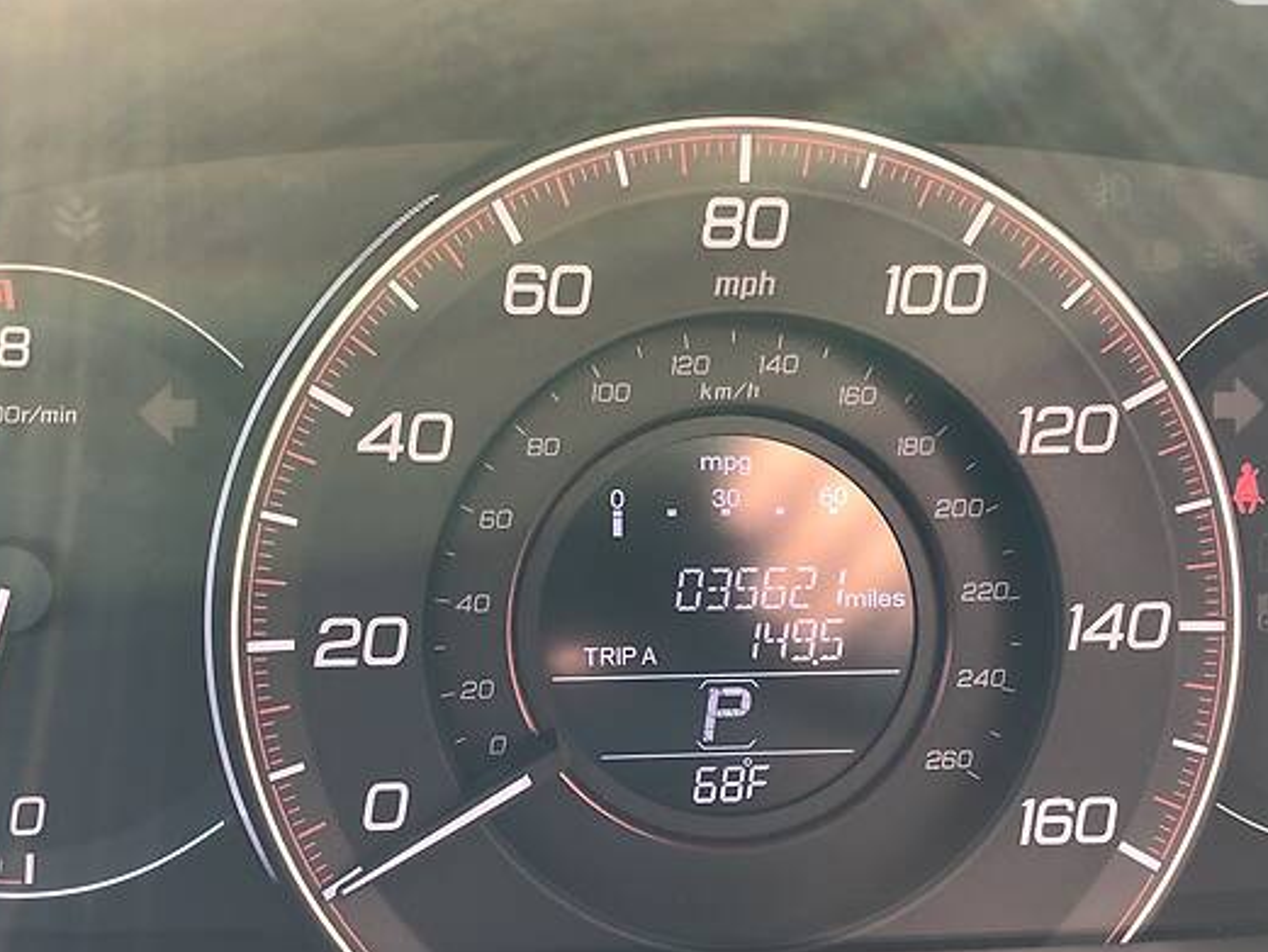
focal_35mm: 43
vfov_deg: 33.4
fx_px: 1575
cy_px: 601
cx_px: 633
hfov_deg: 43.8
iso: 32
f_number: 1.8
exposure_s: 1/40
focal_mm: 4
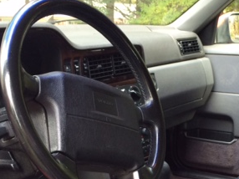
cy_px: 164
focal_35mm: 65
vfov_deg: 22.0
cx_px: 171
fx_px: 448
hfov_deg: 29.5
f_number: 2.2
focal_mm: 4.15
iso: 40
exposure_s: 1/30
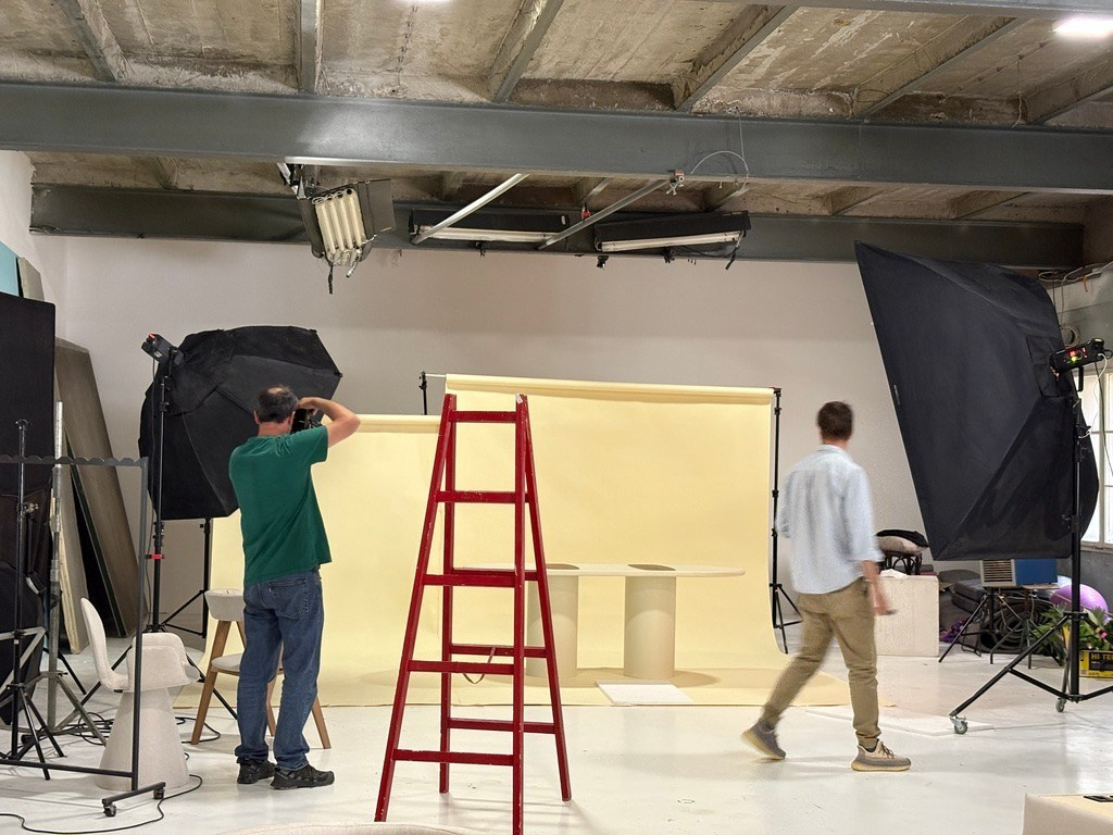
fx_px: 1672
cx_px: 556
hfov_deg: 36.8
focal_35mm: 52
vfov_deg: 28.0
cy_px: 418
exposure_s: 1/33
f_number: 1.6
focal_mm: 5.96
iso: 200
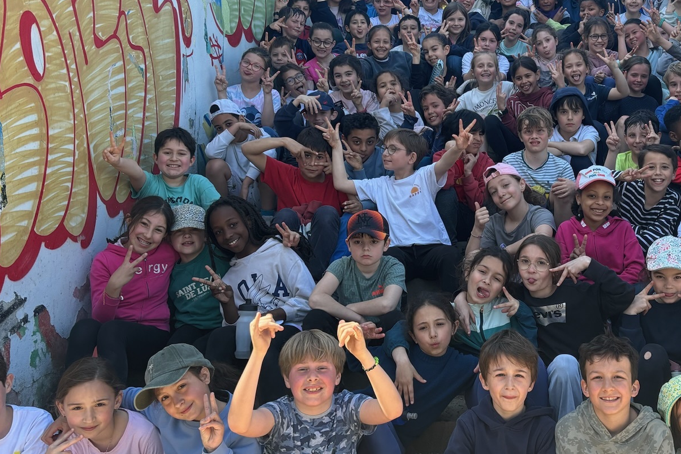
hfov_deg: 42.0
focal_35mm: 46
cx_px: 468
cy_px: 187
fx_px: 870
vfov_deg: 29.2
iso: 50
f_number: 1.6
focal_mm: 5.96
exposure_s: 1/604
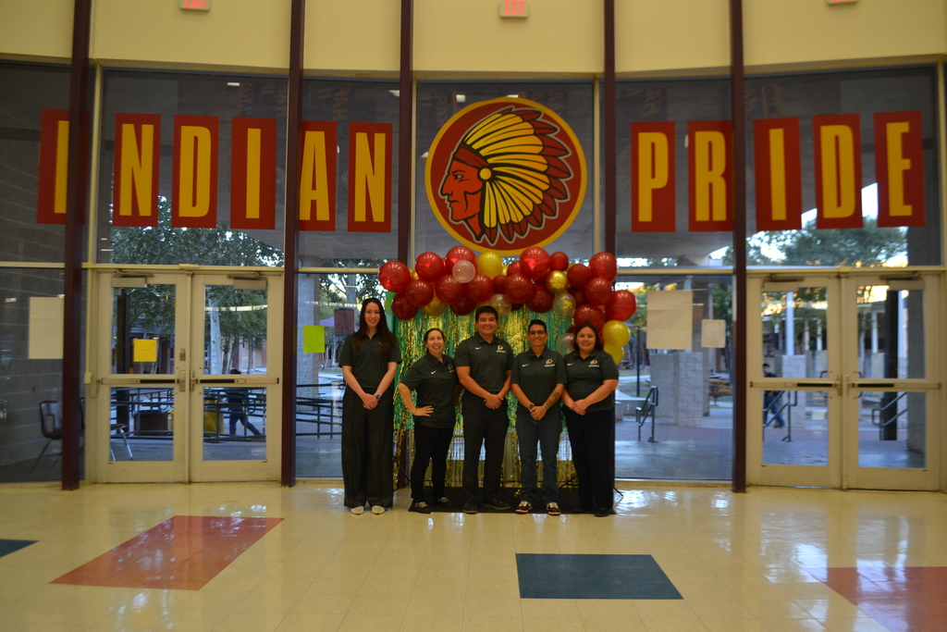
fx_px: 710
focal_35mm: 27
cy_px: 316
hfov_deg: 67.4
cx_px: 474
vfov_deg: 47.9
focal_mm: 18
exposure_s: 1/60
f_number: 3.5
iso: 500
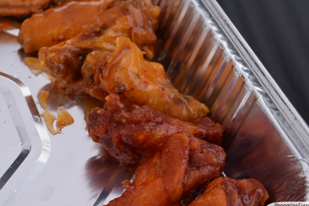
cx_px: 155
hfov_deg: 22.7
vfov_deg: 15.3
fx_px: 769
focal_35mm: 90
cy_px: 108
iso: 250
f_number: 8
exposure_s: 1/250
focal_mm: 55
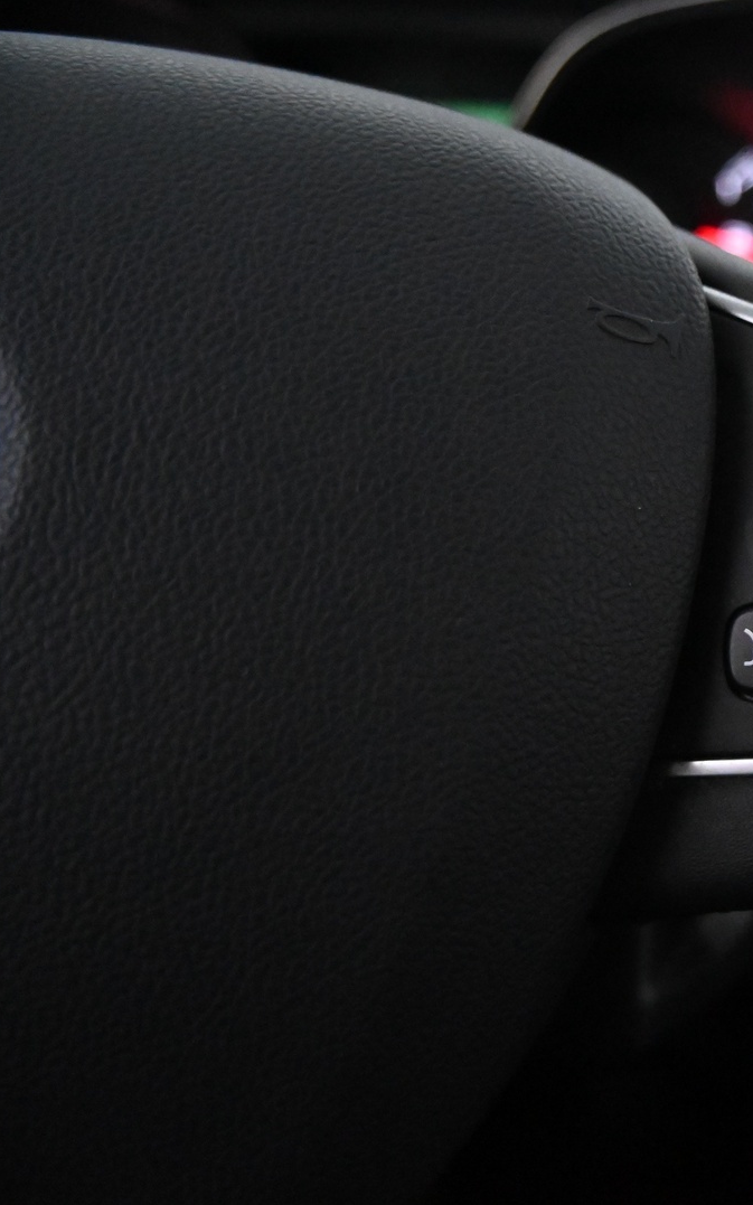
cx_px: 903
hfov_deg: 11.2
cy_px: 603
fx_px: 3776
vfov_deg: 18.1
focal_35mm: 115
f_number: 7.1
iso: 8000
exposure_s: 1/100
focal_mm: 50
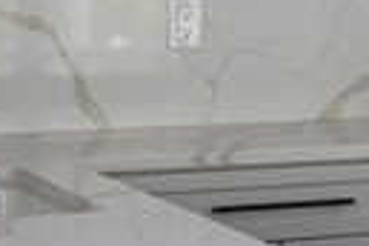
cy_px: -87
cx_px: 875
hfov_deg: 9.1
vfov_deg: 6.7
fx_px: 2080
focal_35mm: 203
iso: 400
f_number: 10
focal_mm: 17
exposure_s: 1/15
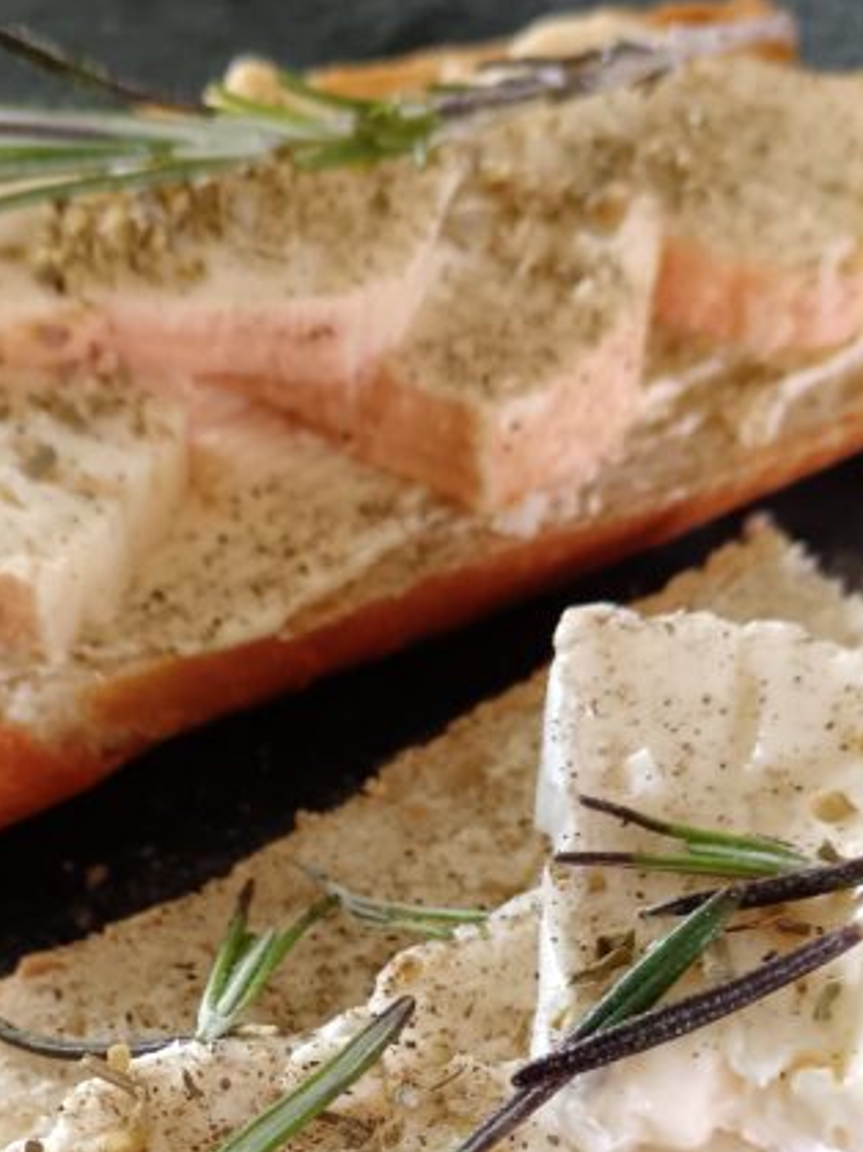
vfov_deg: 28.1
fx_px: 2195
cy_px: 1072
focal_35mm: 66
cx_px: 206
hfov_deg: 22.0
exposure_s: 1/33.3
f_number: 1.9
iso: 912
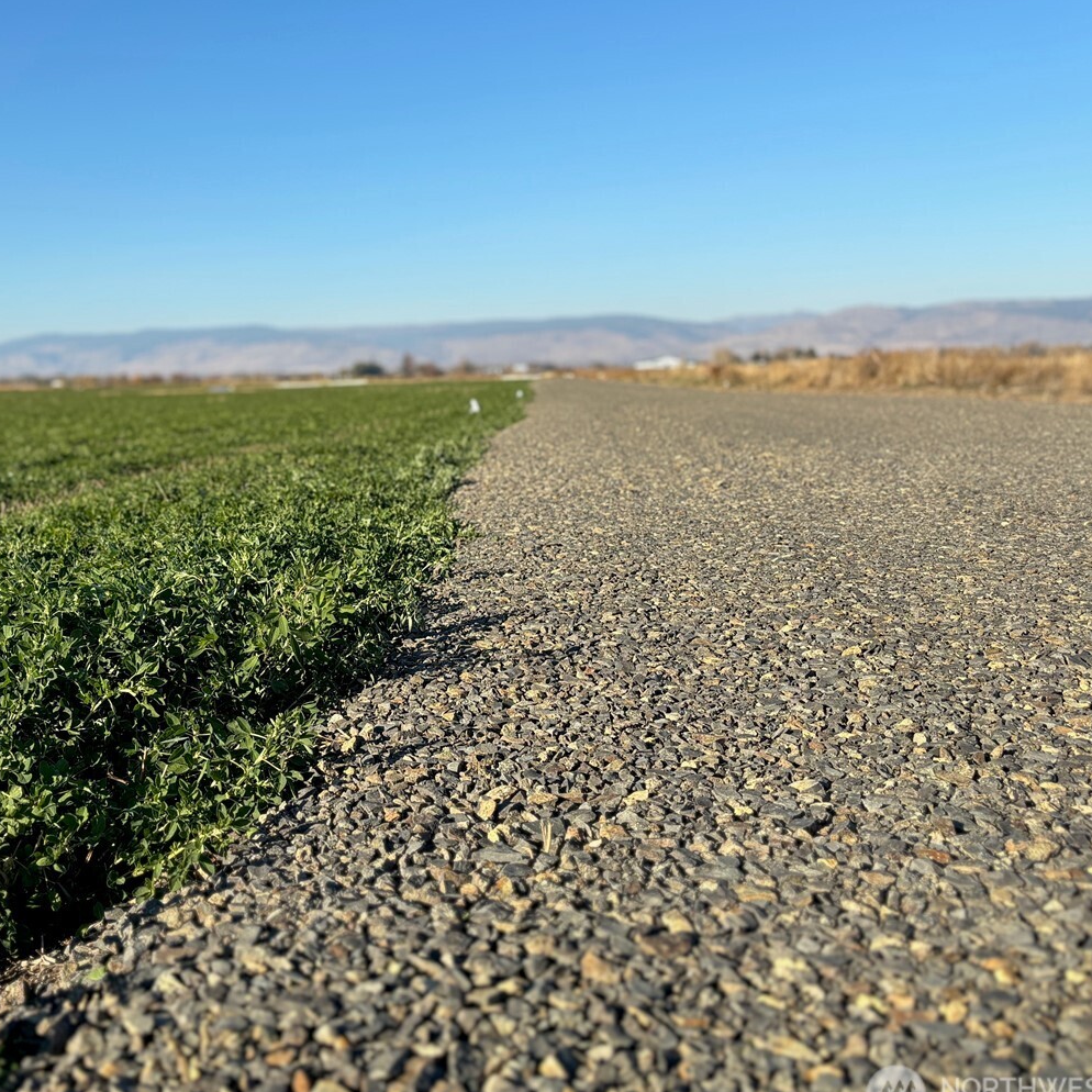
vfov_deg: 44.8
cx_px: 272
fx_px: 1321
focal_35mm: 37
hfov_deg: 43.5
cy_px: 480
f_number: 1.6
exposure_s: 1/2105
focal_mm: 5.96
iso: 50
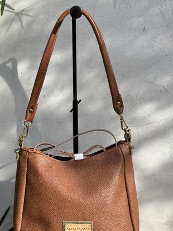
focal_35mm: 67
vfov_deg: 28.9
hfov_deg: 21.9
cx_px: 68
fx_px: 447
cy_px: 143
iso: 32
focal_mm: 5.96
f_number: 1.6
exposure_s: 1/1984
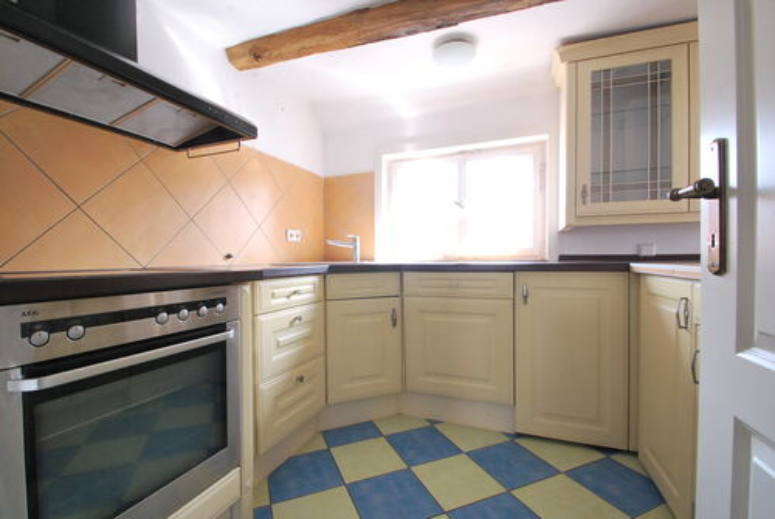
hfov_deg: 100.3
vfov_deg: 77.5
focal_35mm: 15
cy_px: 260
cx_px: 388
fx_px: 323
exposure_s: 1/13
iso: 800
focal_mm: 10
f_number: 11
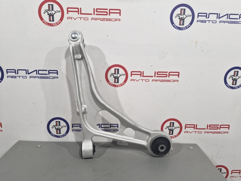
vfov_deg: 58.9
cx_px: 120
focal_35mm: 23
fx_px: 160
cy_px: 90
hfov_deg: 73.9
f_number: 1.8
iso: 200
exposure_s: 1/100
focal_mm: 5.54
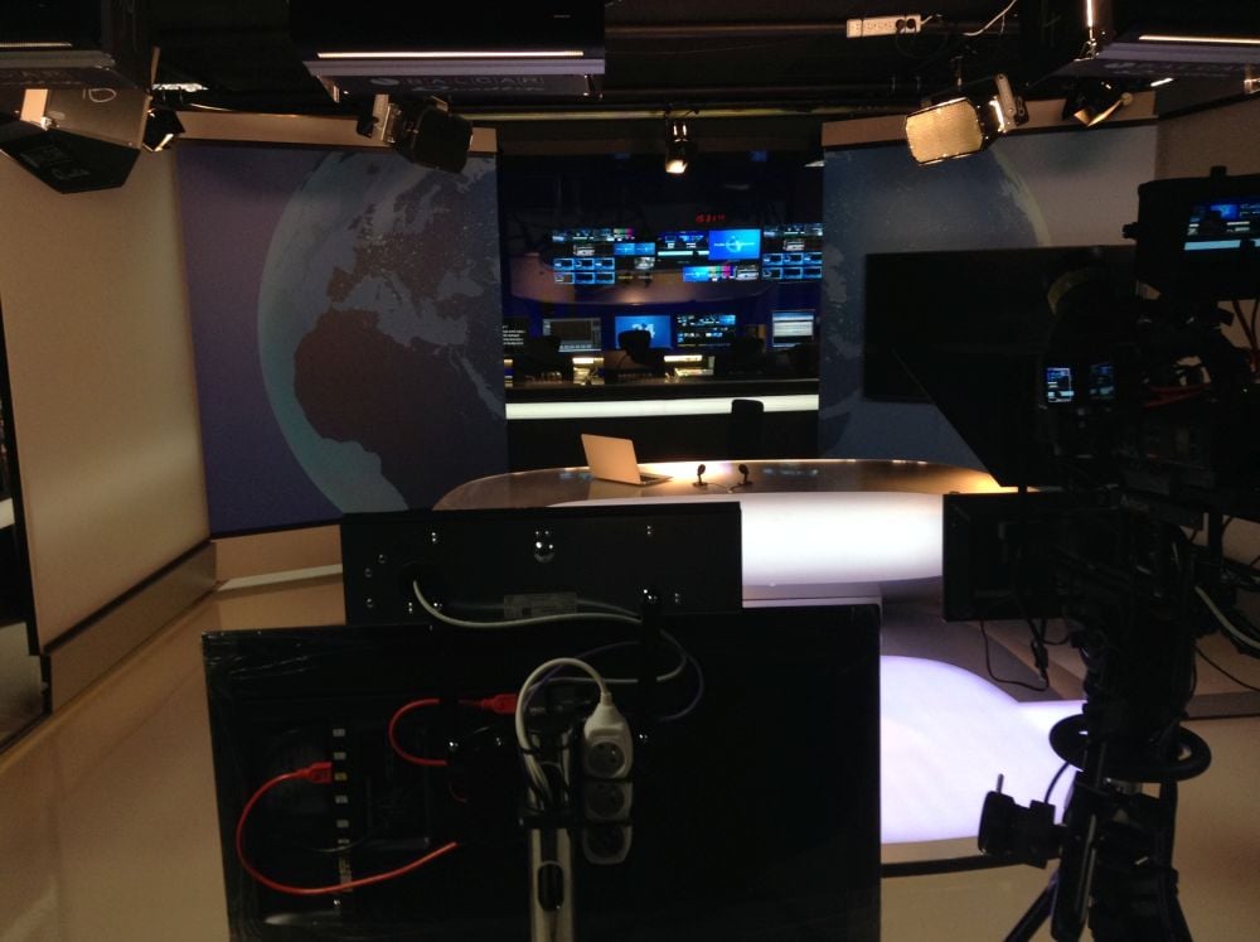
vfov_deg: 42.8
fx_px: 1199
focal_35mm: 33
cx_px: 630
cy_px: 471
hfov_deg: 55.4
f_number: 2.4
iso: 64
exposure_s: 1/24
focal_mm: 3.3
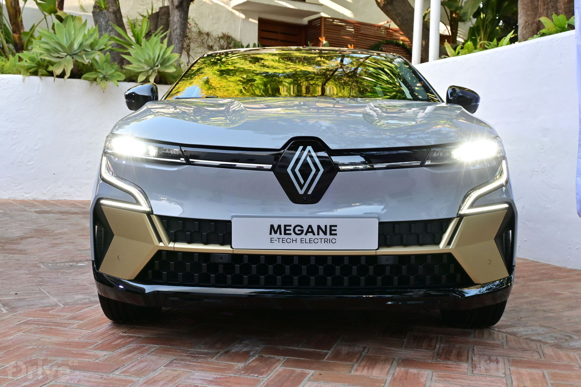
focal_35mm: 41
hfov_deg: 47.2
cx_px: 290
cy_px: 194
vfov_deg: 32.4
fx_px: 666
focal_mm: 27.5
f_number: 6.3
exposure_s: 1/160
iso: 640
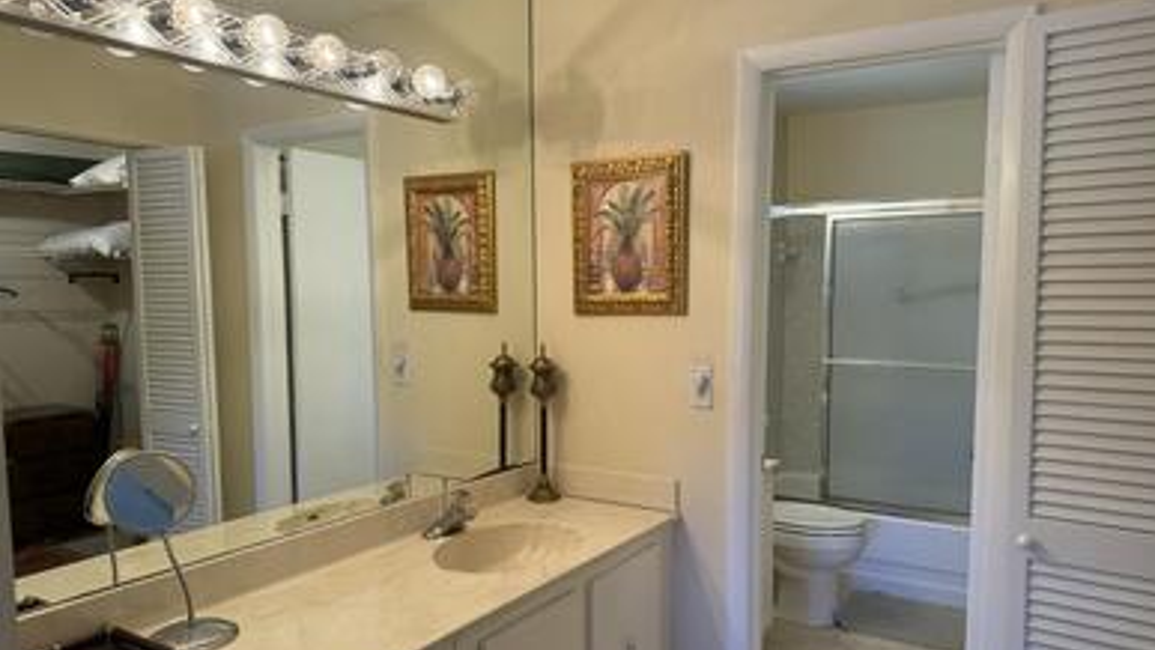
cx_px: 594
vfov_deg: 42.8
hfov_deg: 69.8
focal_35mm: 27
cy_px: 373
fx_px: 827
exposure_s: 1/60
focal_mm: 6.76
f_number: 1.78
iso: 125
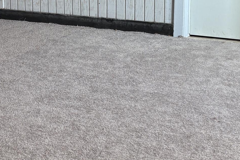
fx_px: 567
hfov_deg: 23.7
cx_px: 61
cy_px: 15
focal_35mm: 85
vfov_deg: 15.9
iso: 80
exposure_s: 1/60
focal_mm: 5.96
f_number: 1.6
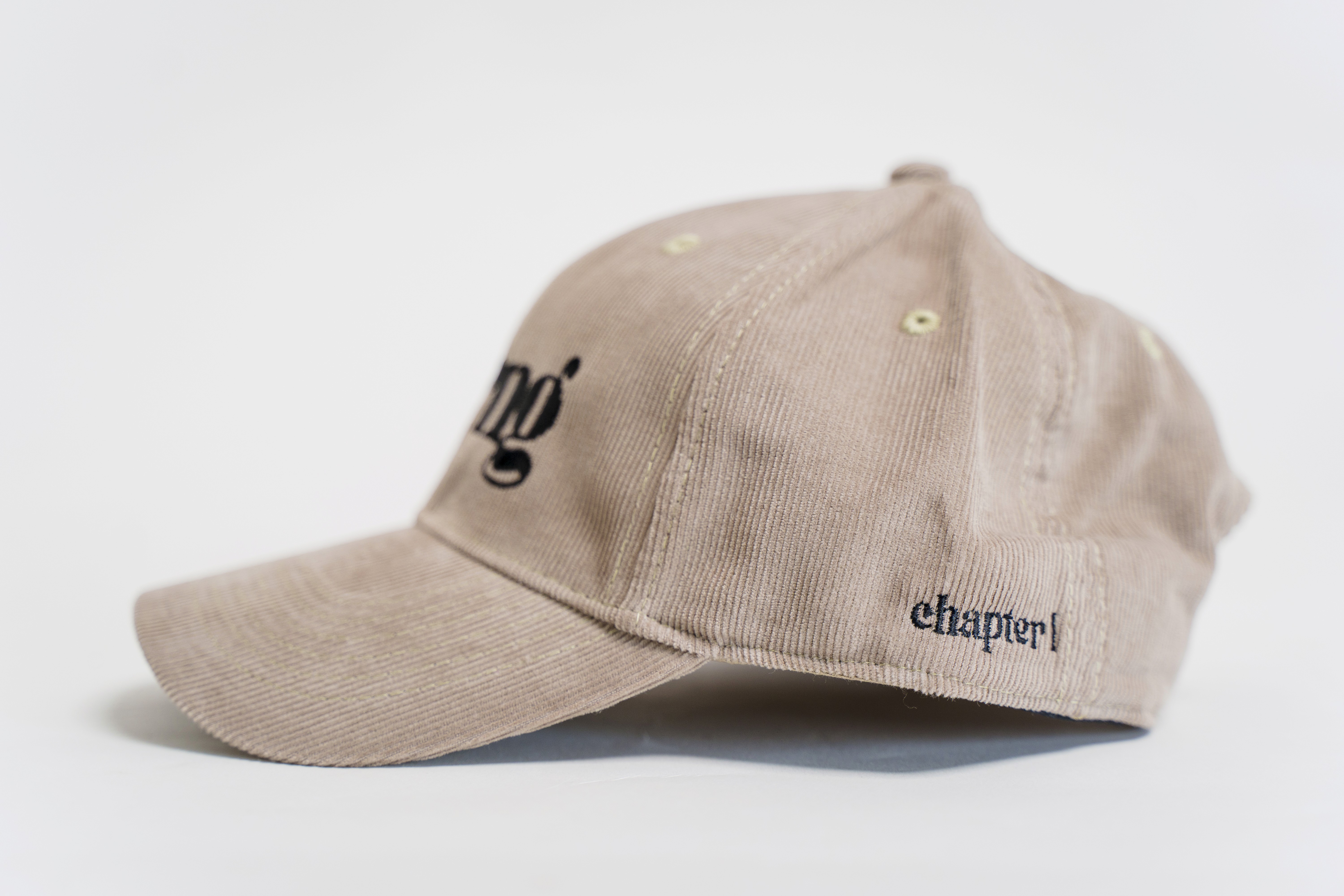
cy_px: 448
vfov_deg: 24.2
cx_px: 672
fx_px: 2091
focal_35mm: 56
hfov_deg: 35.6
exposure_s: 1/125
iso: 250
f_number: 2.8
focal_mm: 56
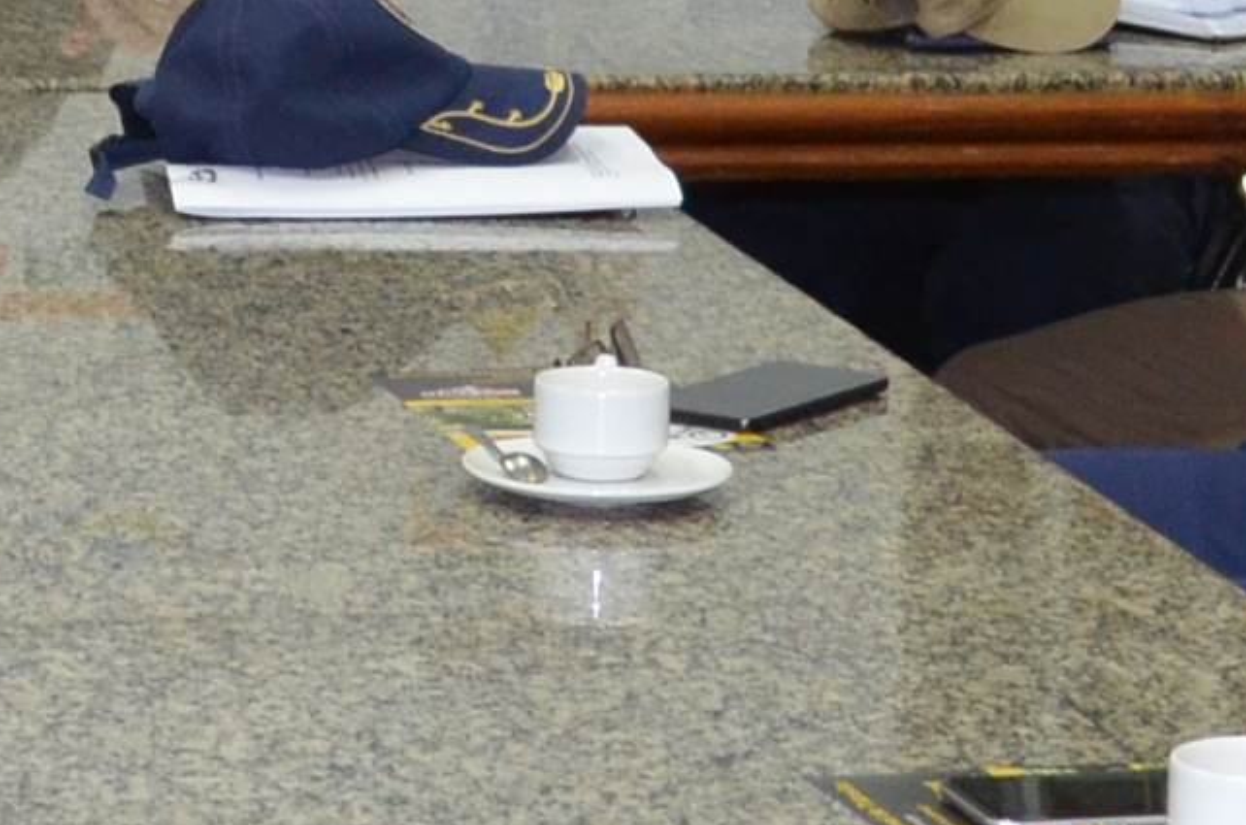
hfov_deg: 10.8
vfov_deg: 7.2
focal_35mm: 190
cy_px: 136
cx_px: 47
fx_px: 6561
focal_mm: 22
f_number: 3.8
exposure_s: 1/60
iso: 1250
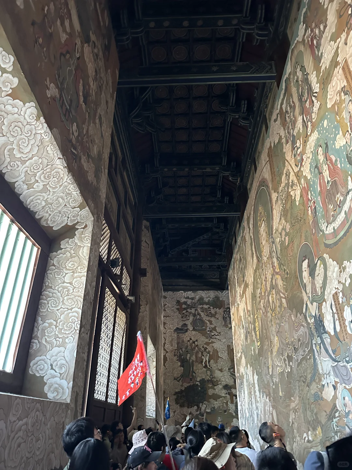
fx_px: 325
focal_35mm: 24
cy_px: 235
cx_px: 176
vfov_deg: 71.6
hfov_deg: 56.8
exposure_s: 1/60
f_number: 1.78
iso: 1000
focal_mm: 6.86
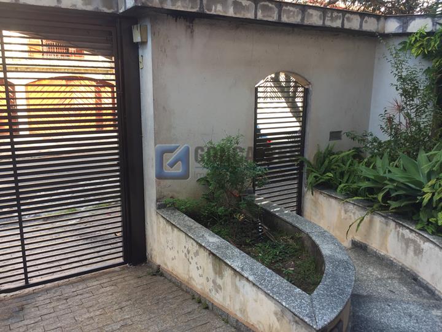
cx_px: 221
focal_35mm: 29
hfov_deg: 61.7
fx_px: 370
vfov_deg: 48.2
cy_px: 166
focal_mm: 4.15
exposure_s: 1/120
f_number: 2.2
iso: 32
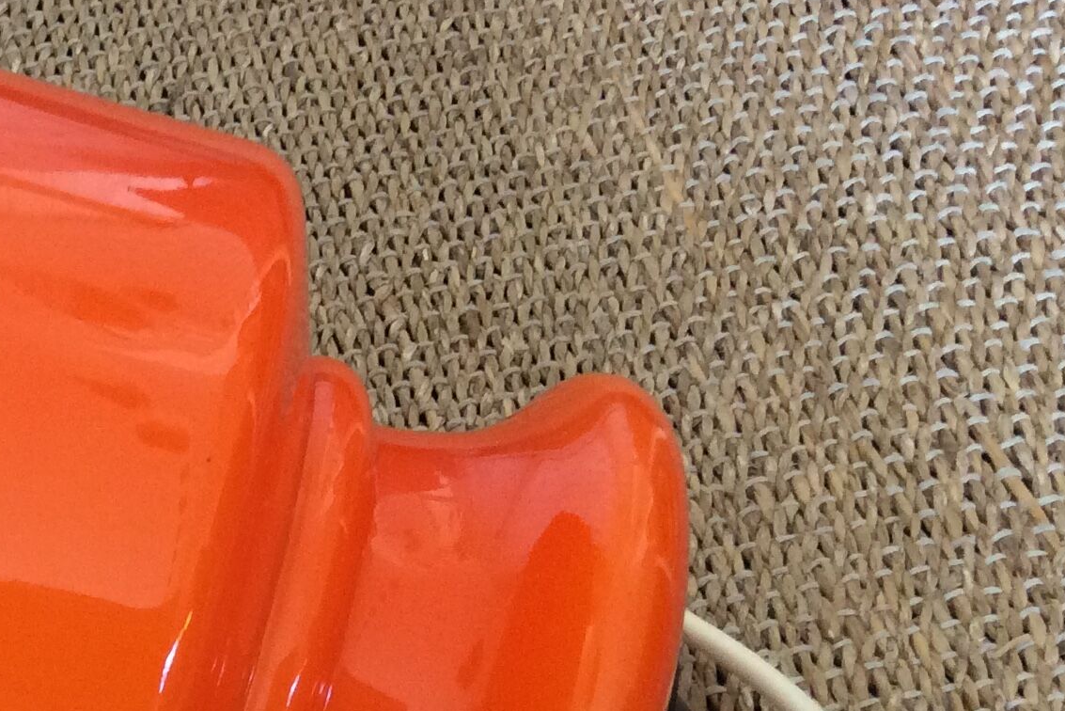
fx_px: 2249
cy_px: 769
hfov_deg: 24.9
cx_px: -83
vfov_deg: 17.4
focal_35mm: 76
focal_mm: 3.3
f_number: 2.4
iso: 125
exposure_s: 1/25
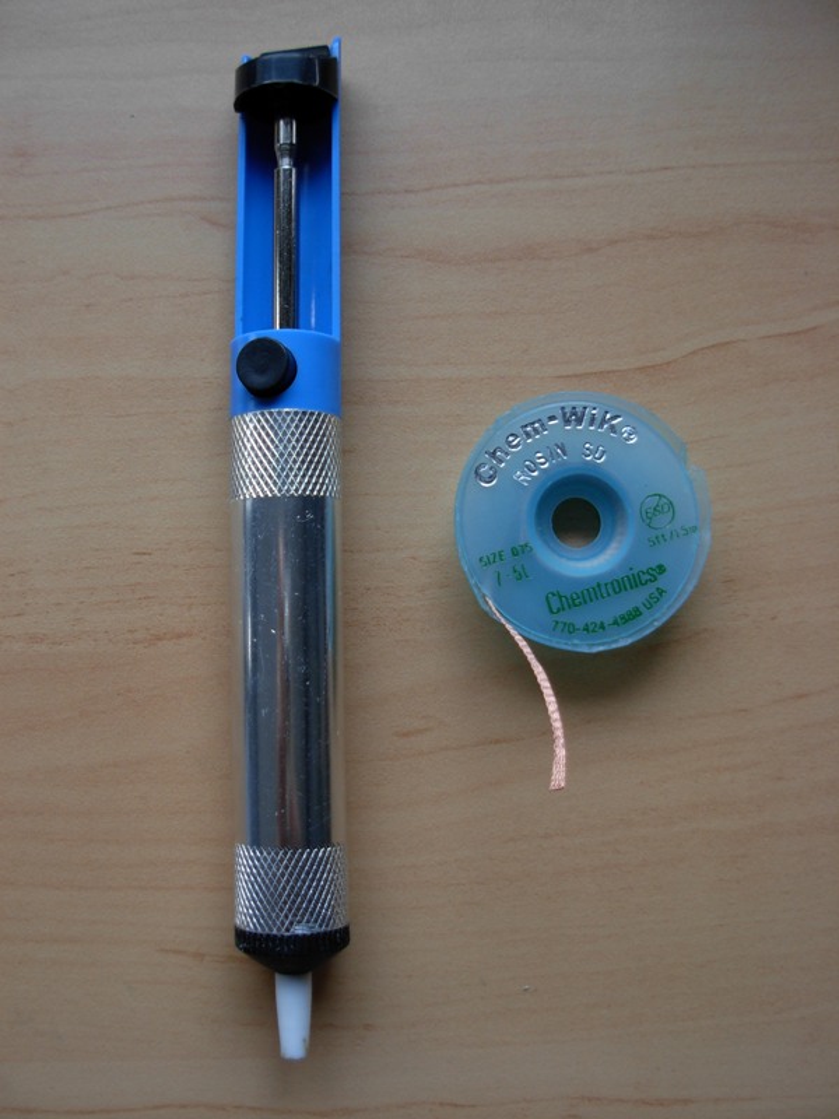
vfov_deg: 49.0
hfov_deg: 37.7
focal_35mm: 38
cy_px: 560
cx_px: 420
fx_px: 1228
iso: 79
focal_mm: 6.3
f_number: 2.9
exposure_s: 1/65.8
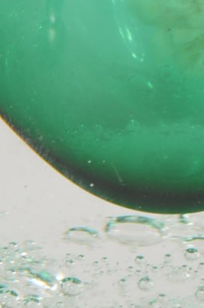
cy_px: 98
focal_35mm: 394
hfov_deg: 3.5
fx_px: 3357
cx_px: -163
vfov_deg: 5.2
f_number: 7.1
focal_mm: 38
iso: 100
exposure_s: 1/80
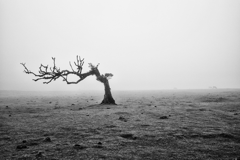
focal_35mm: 35
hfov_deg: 54.4
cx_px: 120
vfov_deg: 37.9
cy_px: 80
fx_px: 233
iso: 640
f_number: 5.6
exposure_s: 1/750
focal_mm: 23
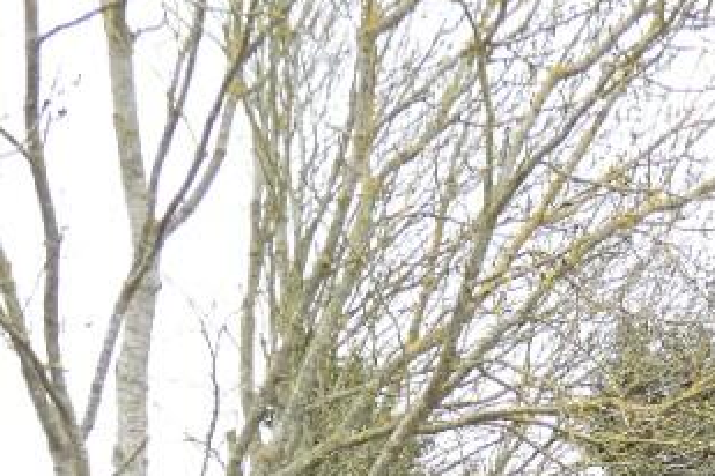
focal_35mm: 69
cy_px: 869
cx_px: 590
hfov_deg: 28.5
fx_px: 1370
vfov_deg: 16.4
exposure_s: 1/160
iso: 80
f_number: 2.8
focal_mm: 3.6
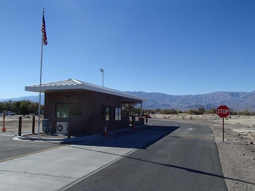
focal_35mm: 28
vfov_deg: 49.7
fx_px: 206
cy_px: 96
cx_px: 128
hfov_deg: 63.4
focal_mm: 5
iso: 100
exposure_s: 1/200
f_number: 11
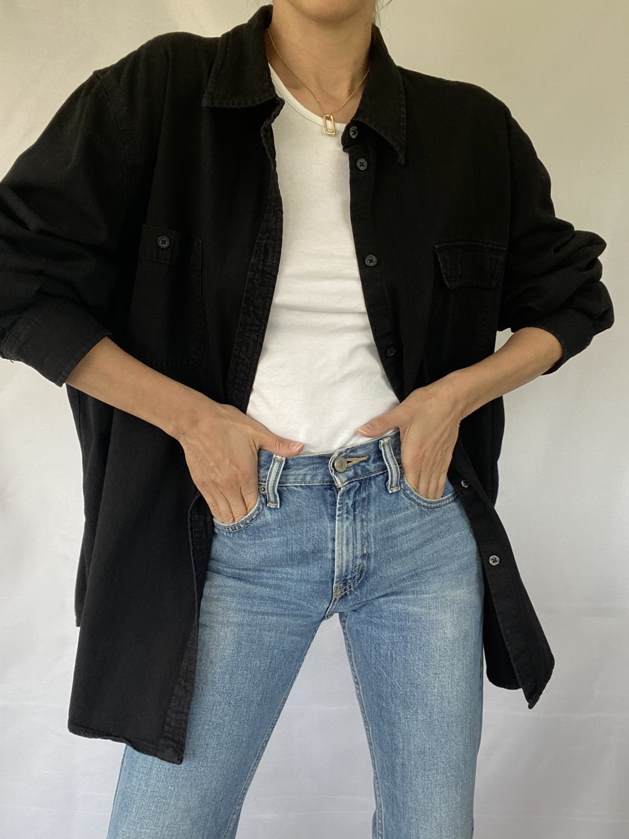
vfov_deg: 60.0
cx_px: 314
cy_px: 420
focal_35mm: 30
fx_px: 727
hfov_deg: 46.8
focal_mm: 2.71
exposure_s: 1/112
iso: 100
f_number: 2.2
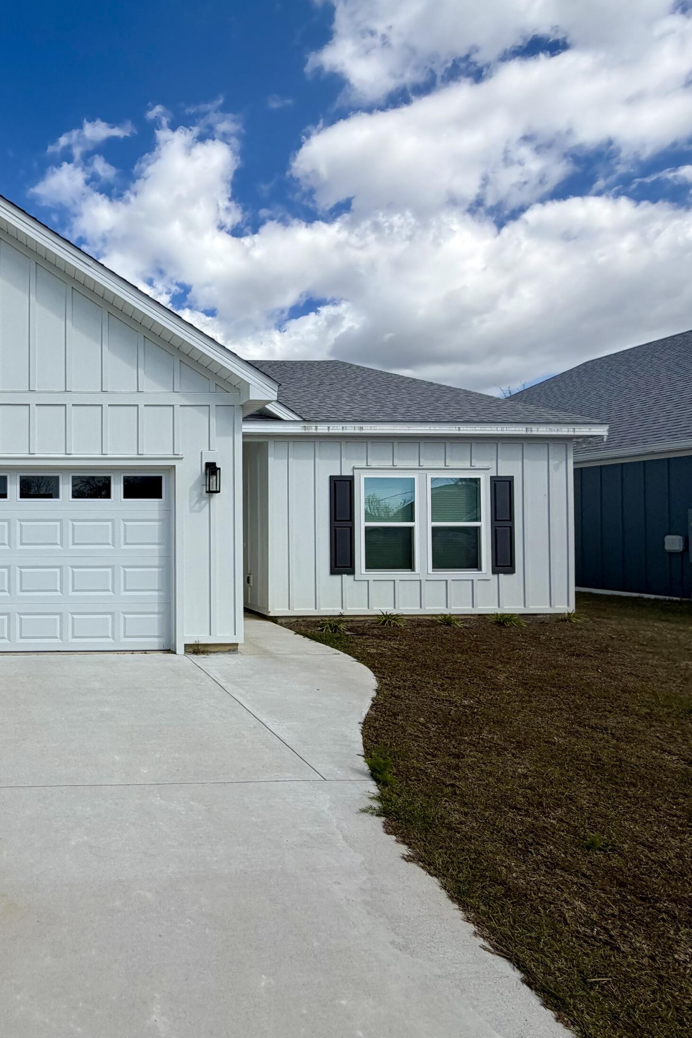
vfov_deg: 84.0
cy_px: 519
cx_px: 66
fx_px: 577
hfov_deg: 53.9
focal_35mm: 20
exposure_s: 1/1285
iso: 20
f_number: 2.2
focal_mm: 2.22
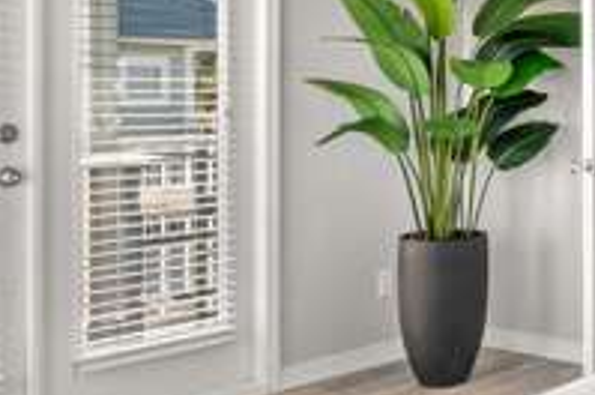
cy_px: 84
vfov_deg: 23.0
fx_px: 957
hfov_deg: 28.6
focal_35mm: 58
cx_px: 762
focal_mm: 10
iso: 800
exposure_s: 1/5
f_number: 8
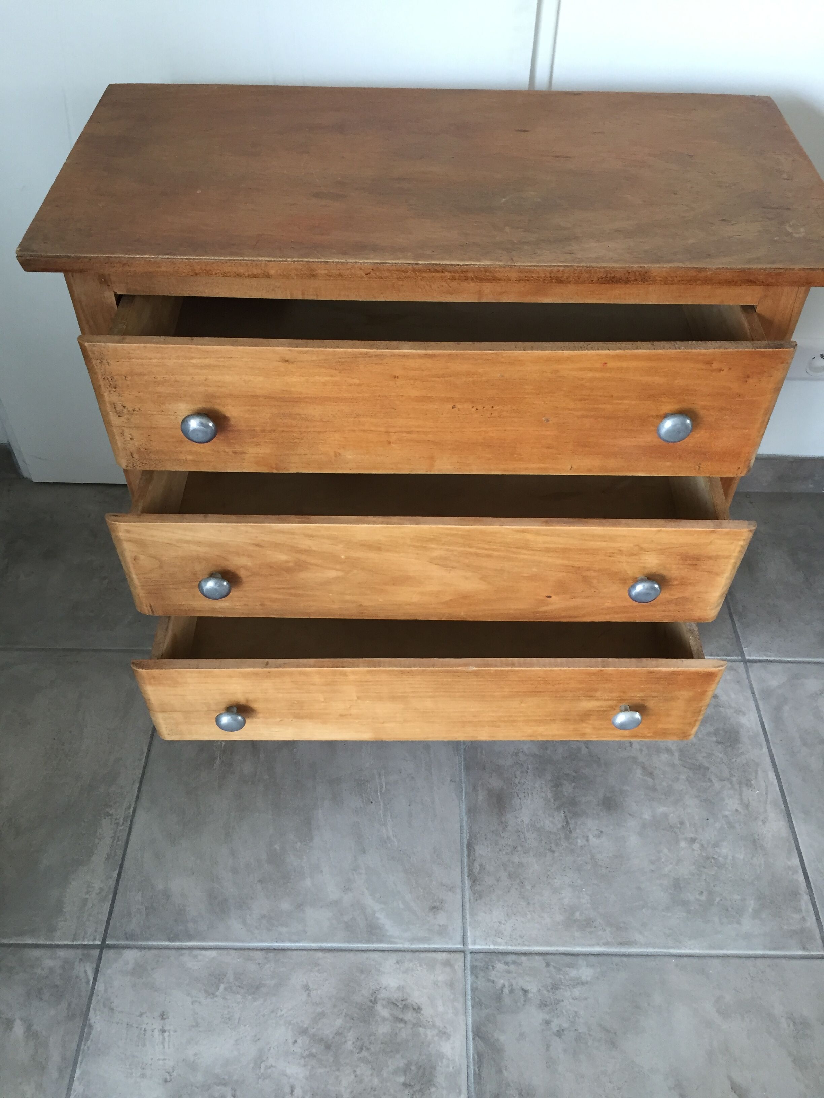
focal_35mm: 29
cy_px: 549
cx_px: 412
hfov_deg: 48.2
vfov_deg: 61.7
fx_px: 920
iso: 160
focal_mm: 4.15
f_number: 2.2
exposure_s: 1/33
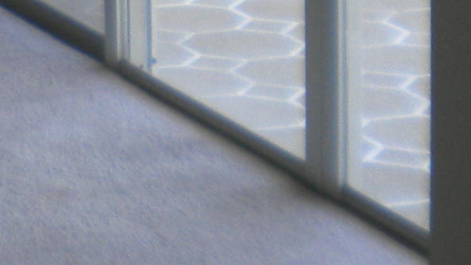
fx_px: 2409
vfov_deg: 5.9
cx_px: -423
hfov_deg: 10.4
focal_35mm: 193
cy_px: -512
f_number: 3.1
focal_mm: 6.3
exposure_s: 1/160
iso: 80
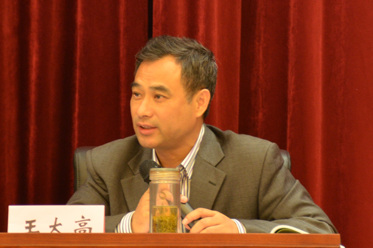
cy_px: 124
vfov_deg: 4.6
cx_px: 186
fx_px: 3108
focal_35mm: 300
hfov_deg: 6.9
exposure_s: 1/13
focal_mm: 200
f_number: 5.6
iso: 1000
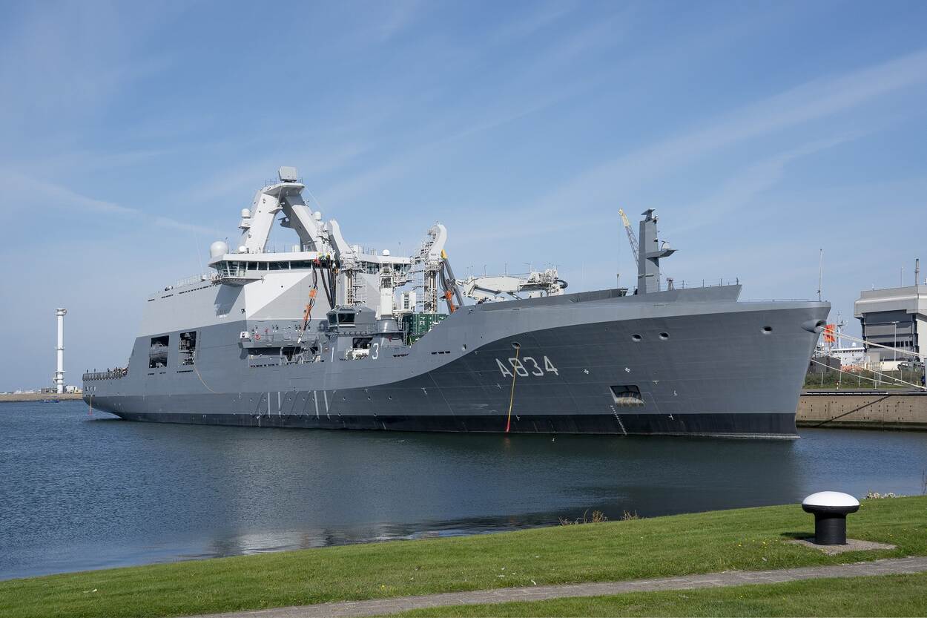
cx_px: 464
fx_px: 1184
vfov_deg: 29.2
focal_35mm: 46
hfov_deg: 42.7
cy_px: 309
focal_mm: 46
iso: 320
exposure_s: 1/1250
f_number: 8
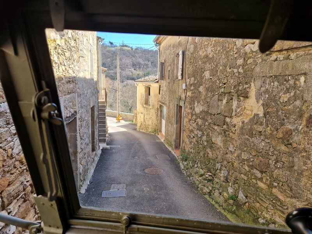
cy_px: 117
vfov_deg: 58.9
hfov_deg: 73.9
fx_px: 207
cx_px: 156
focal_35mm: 23
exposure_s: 1/284
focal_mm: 5.4
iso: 50
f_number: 1.8
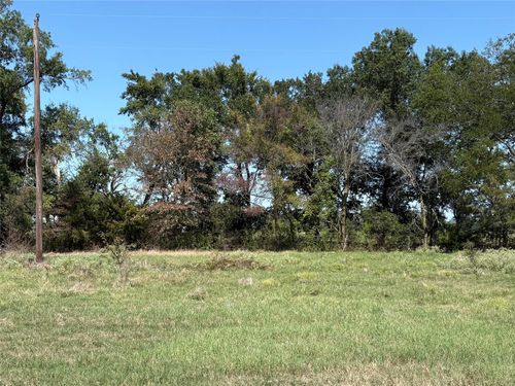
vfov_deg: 53.1
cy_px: 193
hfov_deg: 67.3
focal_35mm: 26
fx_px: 387
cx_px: 258
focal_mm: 5.96
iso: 50
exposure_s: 1/2364
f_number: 1.6
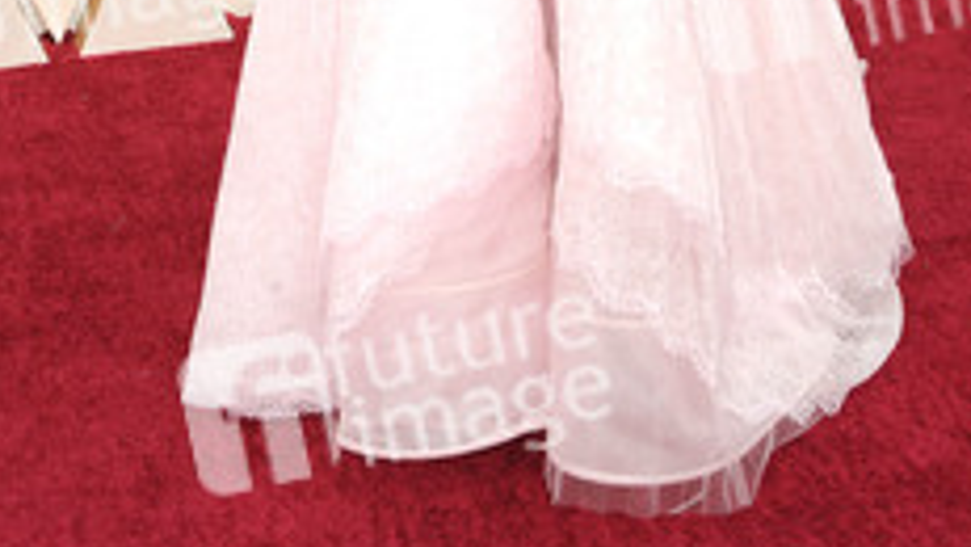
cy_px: -236
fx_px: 2240
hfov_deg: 24.5
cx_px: 519
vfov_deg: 13.2
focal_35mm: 87
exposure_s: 1/250
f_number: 8
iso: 1250
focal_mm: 48
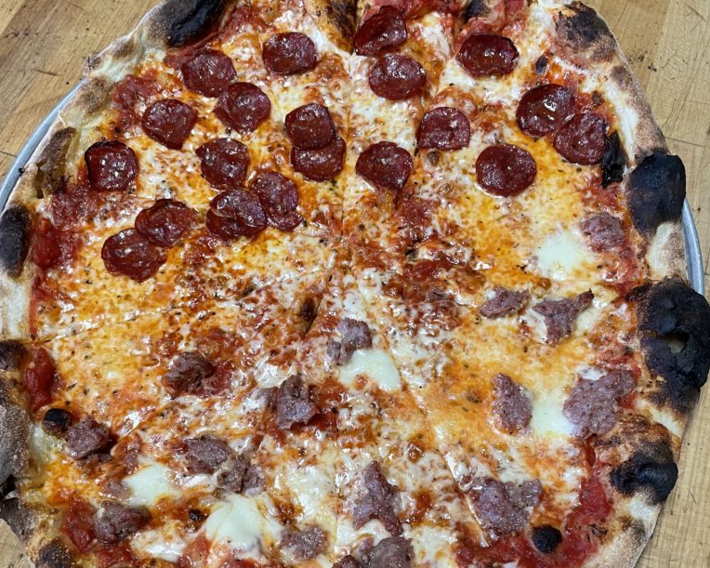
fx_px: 714
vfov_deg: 43.1
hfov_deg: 52.8
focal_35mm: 34
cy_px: 349
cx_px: 354
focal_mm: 4.2
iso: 125
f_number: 1.6
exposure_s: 1/45
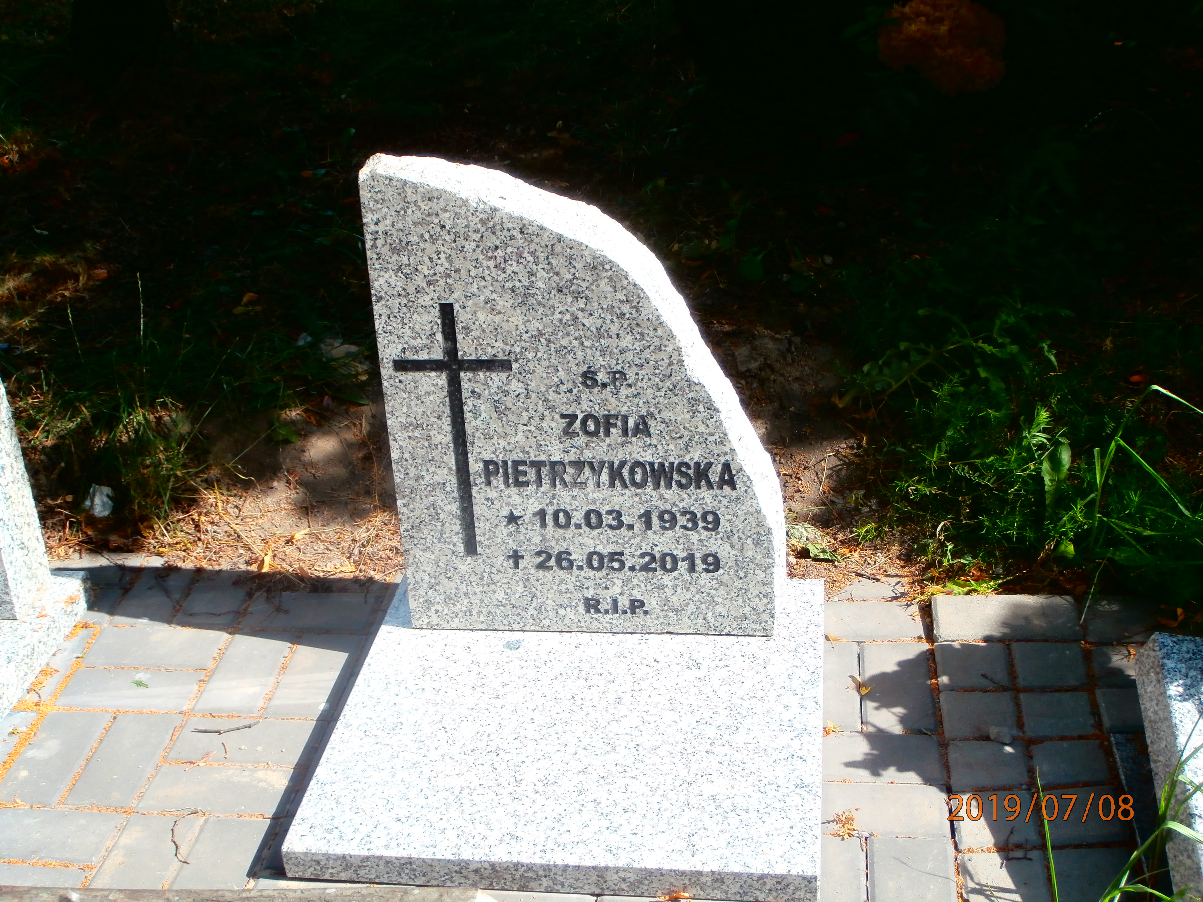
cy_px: 451
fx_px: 1633
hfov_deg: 40.4
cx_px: 602
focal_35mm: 47
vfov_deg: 30.9
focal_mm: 8.29
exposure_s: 1/320
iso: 100
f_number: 4.2
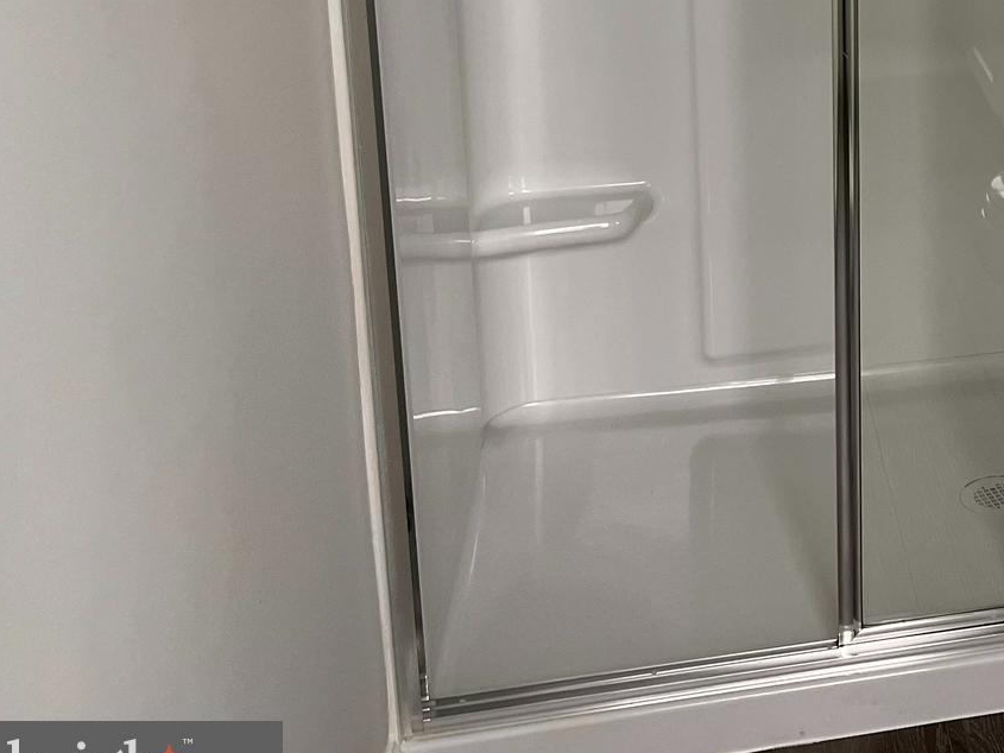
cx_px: 1202
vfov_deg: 21.9
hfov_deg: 27.1
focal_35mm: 63
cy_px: -94
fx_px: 1828
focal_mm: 5.7
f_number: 1.5
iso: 100
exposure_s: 1/121
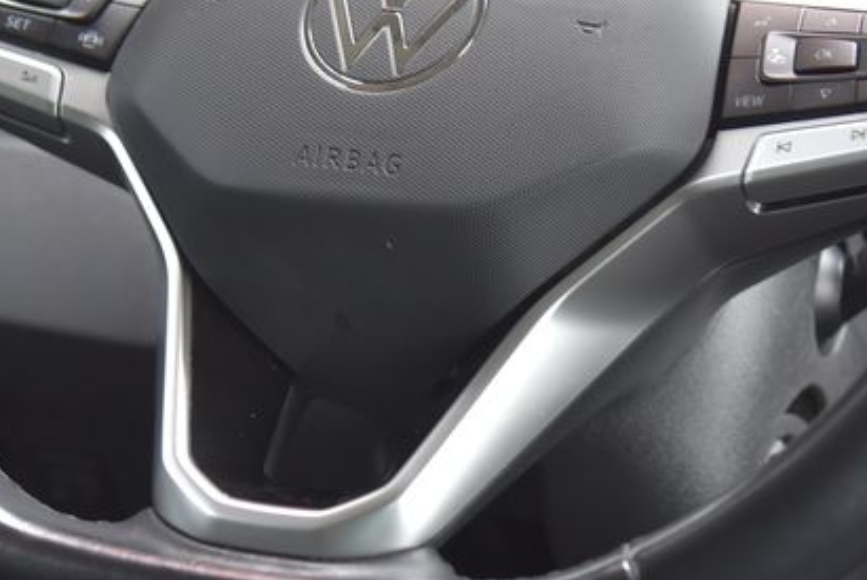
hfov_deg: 15.0
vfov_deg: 10.0
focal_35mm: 137
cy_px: 95
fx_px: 3303
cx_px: 416
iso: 500
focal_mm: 55
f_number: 4
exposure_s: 1/20
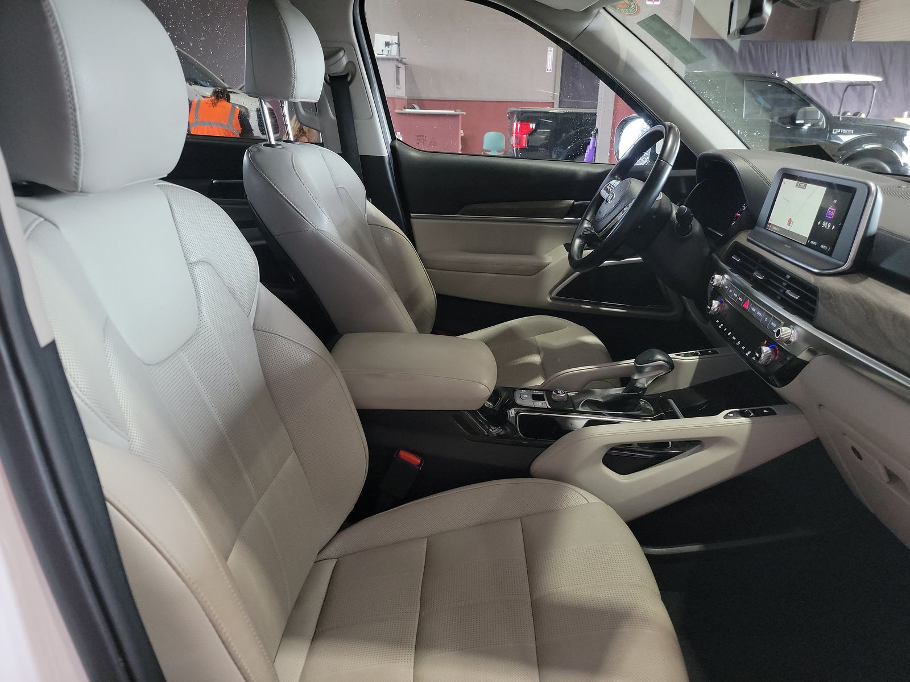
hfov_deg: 71.6
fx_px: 631
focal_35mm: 24
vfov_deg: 56.8
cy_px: 341
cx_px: 455
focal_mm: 6.7
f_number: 1.8
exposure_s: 1/59
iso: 642
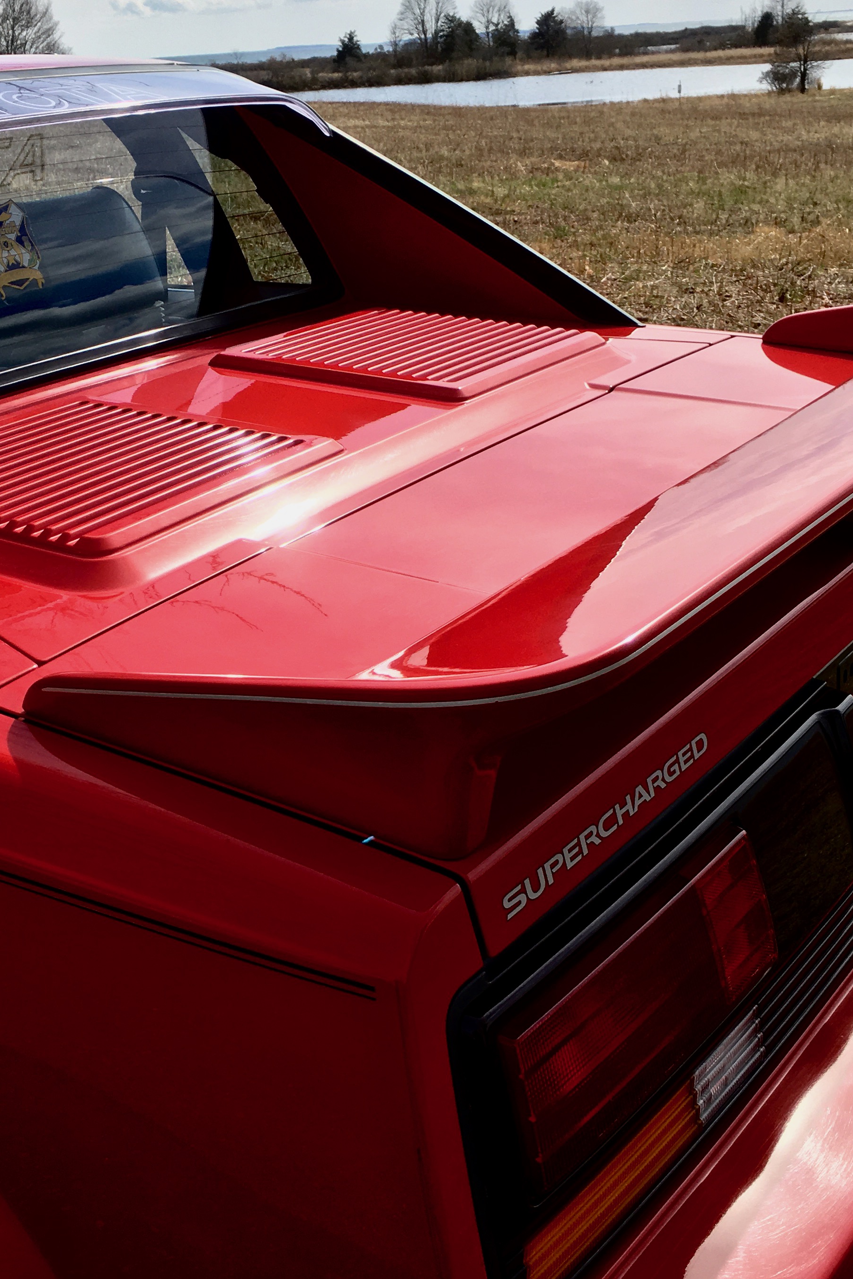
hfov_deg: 29.7
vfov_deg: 43.6
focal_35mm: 45
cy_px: 689
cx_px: 306
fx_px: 1599
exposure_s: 1/1479
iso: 25
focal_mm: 4.15
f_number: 2.2
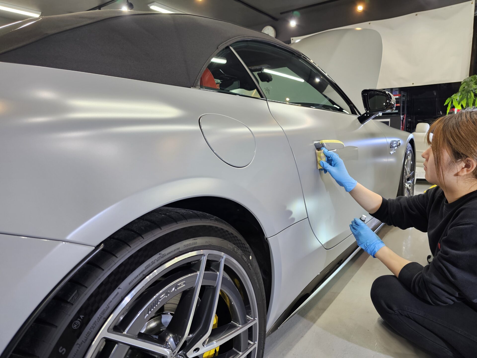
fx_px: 317
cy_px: 179
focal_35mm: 23
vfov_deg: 58.9
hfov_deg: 73.9
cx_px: 238
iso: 125
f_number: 1.7
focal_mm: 6.3
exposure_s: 1/100
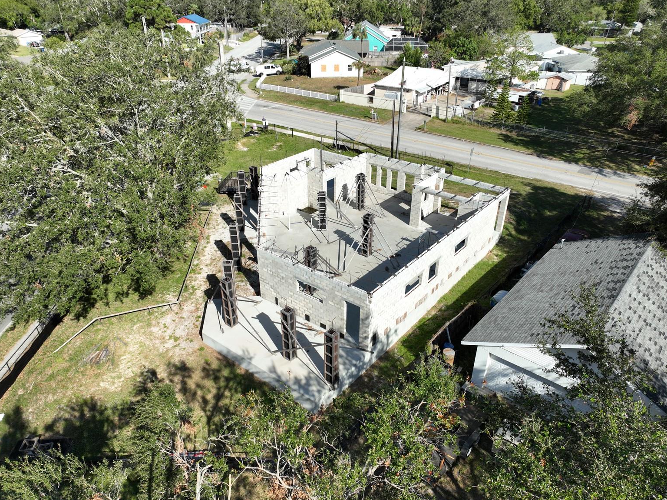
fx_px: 481
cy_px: 259
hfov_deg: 69.4
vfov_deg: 54.8
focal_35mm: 25
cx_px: 329
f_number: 2.8
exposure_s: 1/320
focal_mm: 12.29
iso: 120
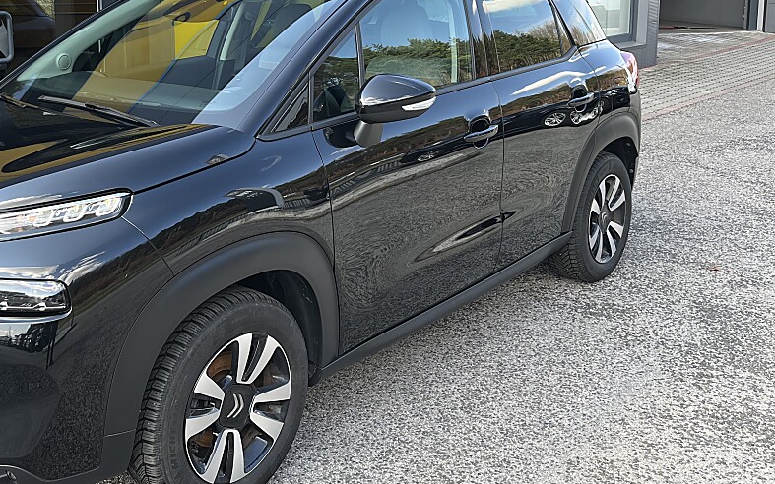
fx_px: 887
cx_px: 222
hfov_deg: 46.0
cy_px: 103
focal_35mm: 42
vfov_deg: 29.9
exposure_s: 1/238
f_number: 1.6
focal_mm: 5.1
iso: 40
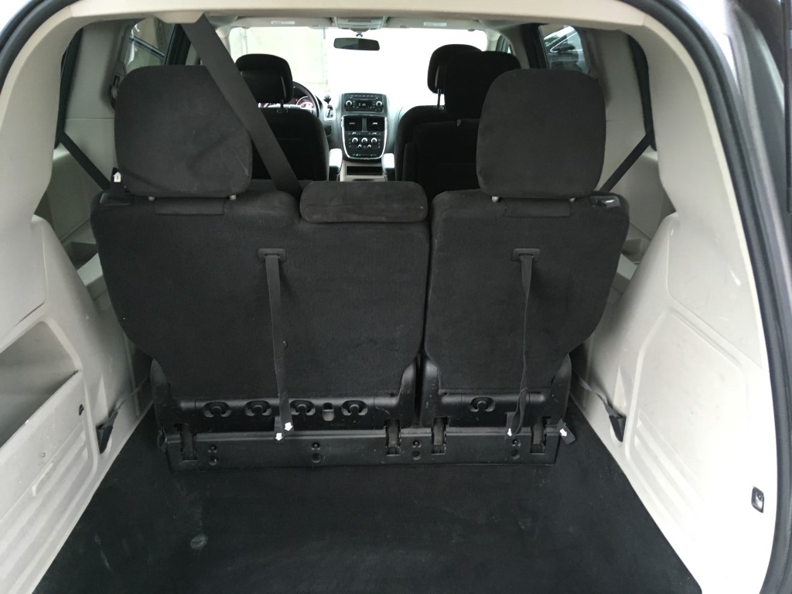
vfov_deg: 48.2
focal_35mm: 29
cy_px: 297
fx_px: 664
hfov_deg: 61.7
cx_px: 396
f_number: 2.2
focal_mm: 4.15
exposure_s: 1/30
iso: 125
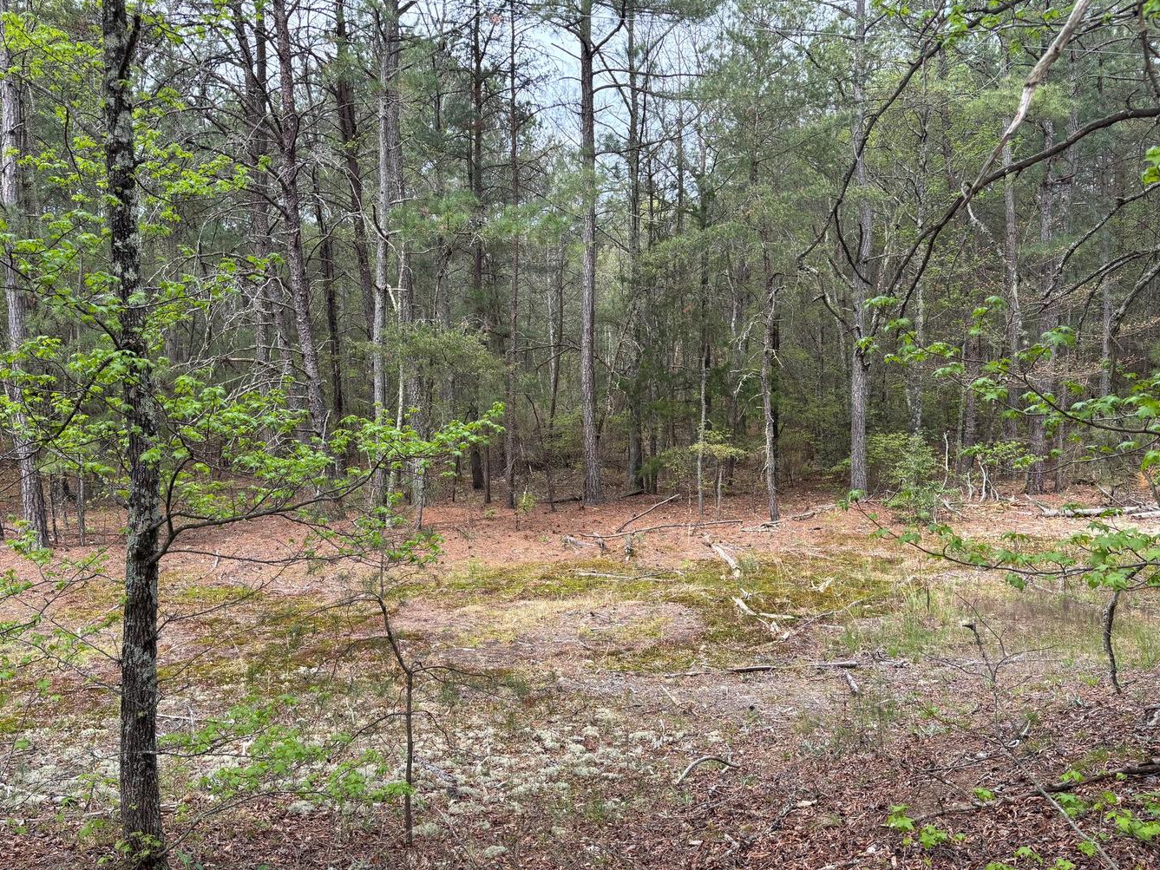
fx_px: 938
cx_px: 540
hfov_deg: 63.4
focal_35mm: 28
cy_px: 461
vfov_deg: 49.7
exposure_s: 1/584
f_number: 1.6
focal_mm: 5.96
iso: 50
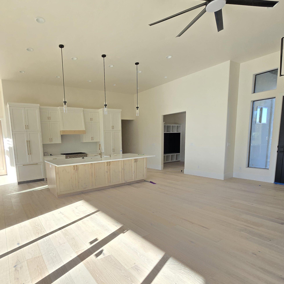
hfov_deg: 79.3
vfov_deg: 80.2
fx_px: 167
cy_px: 164
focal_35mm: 18
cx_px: 107
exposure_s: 1/183
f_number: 2.2
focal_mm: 2.2
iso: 50
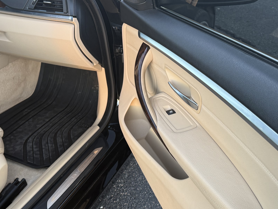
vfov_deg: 33.4
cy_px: 78
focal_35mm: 43
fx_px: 345
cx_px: 102
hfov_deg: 43.5
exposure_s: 1/67
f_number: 1.78
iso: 160
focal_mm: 6.76
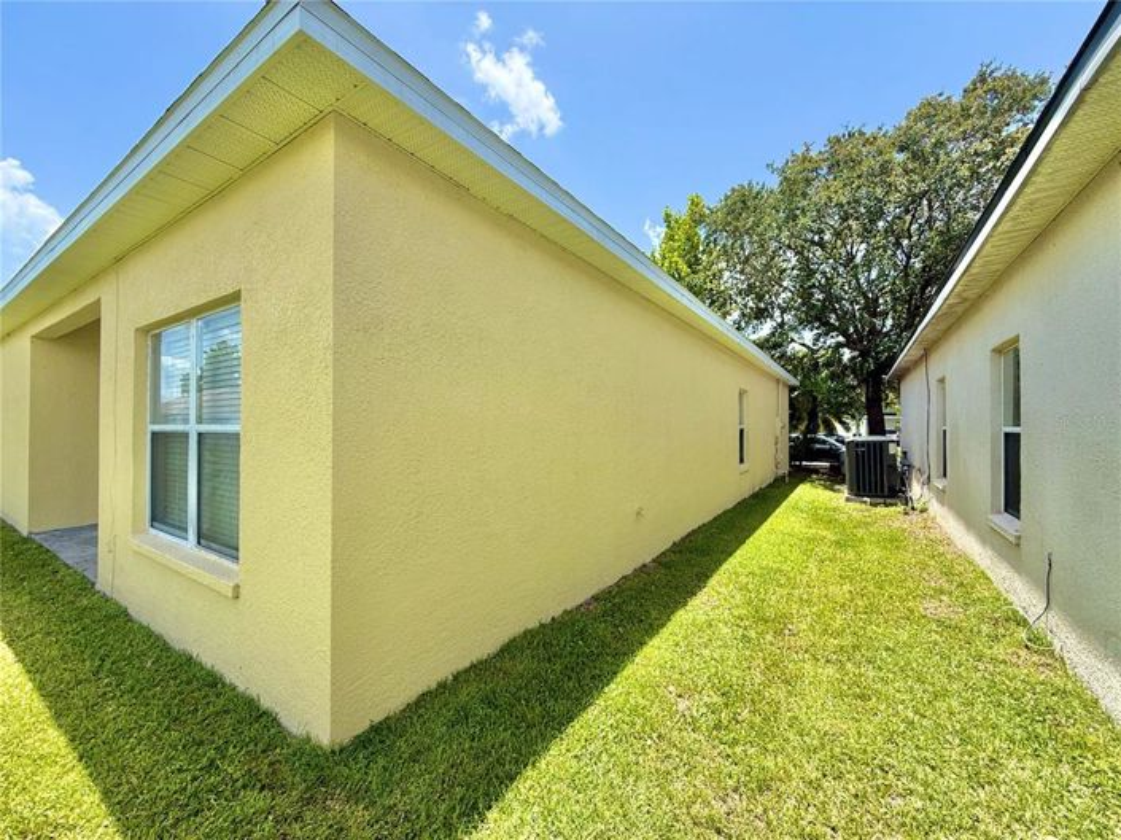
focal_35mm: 14
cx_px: 560
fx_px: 453
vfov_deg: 85.6
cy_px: 420
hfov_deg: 102.1
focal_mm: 2.22
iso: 50
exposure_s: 1/1125
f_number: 2.2
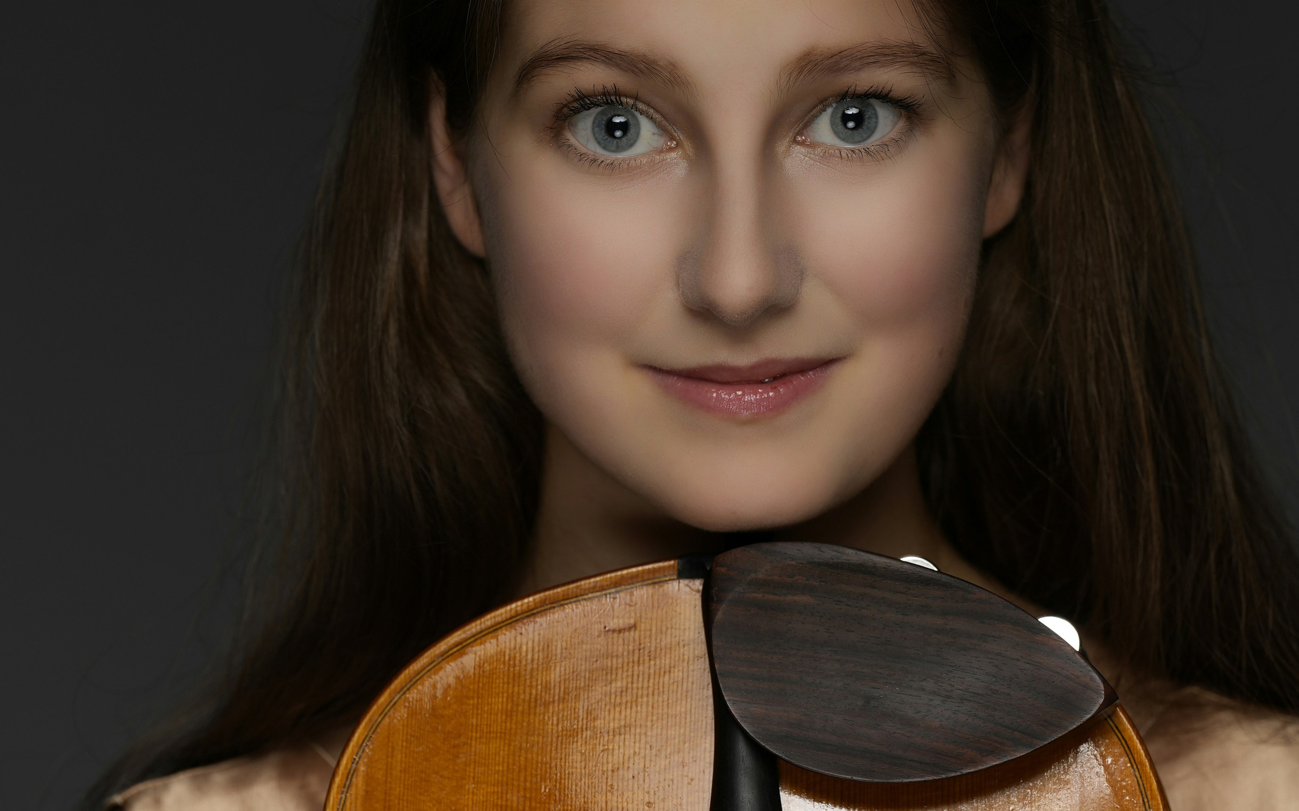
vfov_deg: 5.6
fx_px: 8354
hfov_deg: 8.9
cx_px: 650
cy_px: 489
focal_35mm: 236
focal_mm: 154
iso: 100
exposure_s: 1/100
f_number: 5
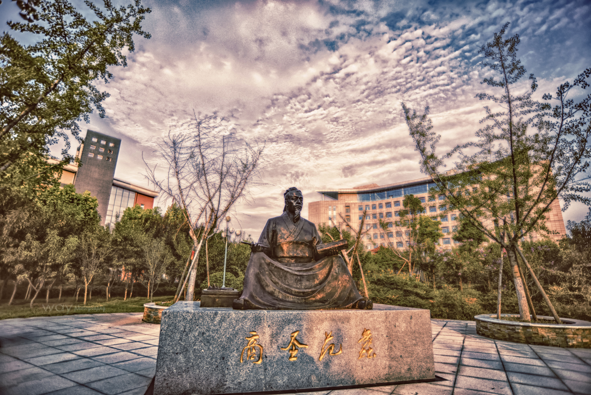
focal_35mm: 18
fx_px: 296
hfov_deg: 90.0
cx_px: 296
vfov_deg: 67.4
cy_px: 198
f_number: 3.5
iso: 100
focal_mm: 18
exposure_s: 1/1000
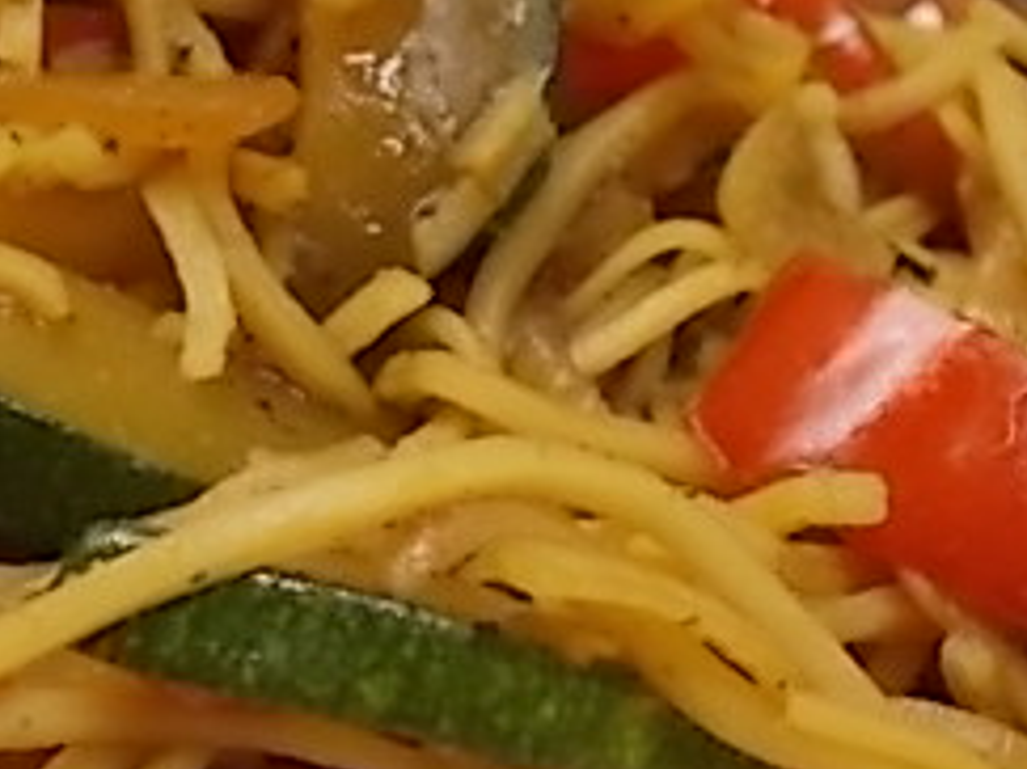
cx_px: 262
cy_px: 528
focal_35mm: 79
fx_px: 2343
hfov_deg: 24.5
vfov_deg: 18.6
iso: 200
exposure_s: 1/13
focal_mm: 5.3
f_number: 3.4
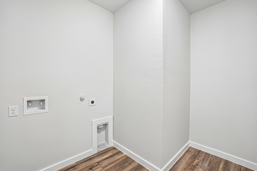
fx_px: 107
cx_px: 128
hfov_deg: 100.4
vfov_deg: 77.3
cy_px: 86
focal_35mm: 15
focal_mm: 10
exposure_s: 1/8
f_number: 8
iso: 400
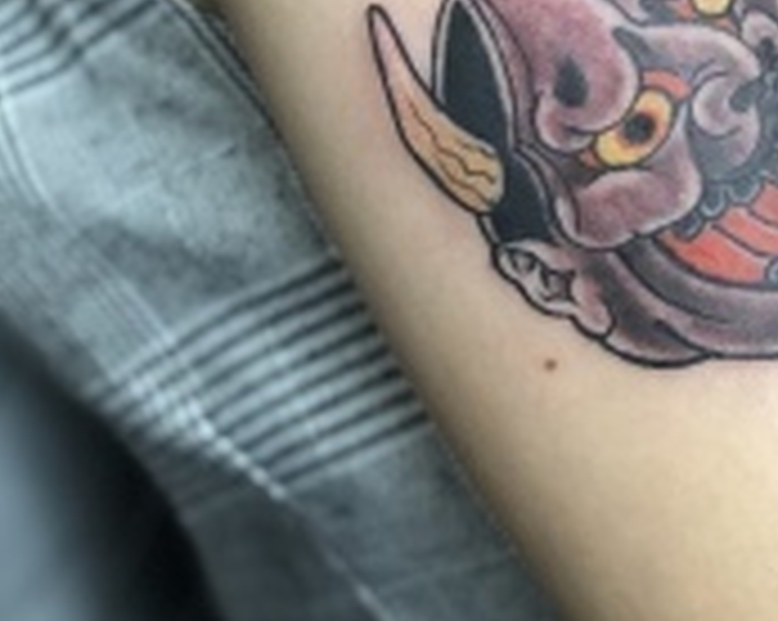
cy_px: 72
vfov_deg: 10.4
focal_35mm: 147
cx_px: 681
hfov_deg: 13.0
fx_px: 3381
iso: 80
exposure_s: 1/60
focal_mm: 6
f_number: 2.4
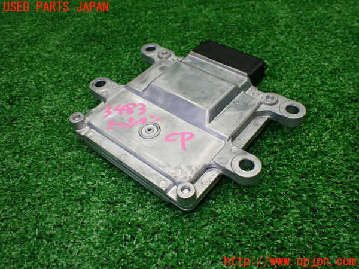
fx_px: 311
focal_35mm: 30
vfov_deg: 46.8
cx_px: 180
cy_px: 134
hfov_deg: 60.0
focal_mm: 5.4
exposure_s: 1/125
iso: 200
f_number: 2.3
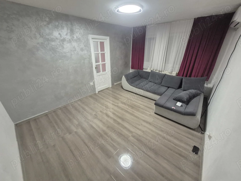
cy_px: 90
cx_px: 120
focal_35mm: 13
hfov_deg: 106.2
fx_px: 91
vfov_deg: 89.9
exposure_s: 1/50
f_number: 2.2
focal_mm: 1.74
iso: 640
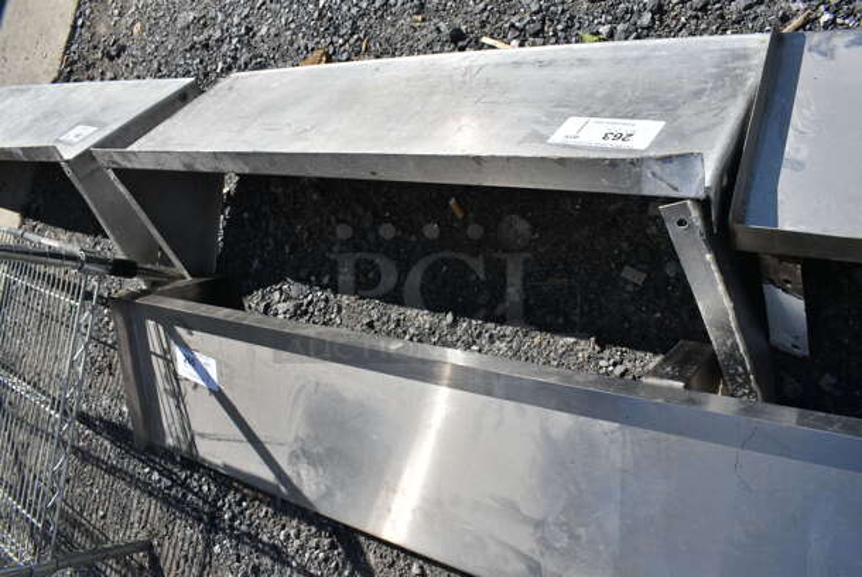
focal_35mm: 27
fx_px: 647
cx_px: 431
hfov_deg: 67.3
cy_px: 288
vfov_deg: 48.0
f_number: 9
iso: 100
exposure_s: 1/320
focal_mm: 18
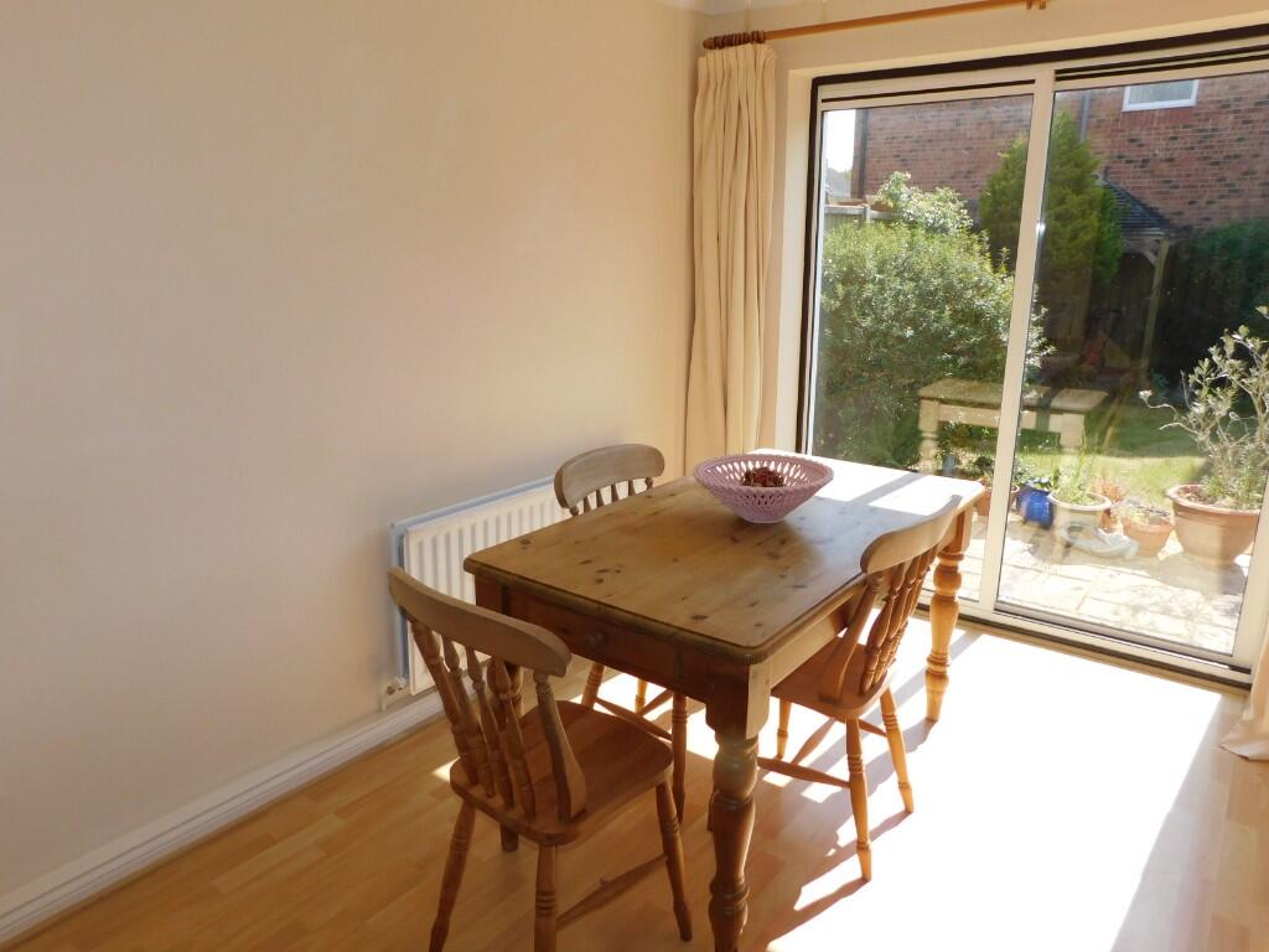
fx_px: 880
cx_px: 634
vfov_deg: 56.8
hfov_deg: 71.6
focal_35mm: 24
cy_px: 476
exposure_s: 1/500
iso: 125
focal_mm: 4.1
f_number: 3
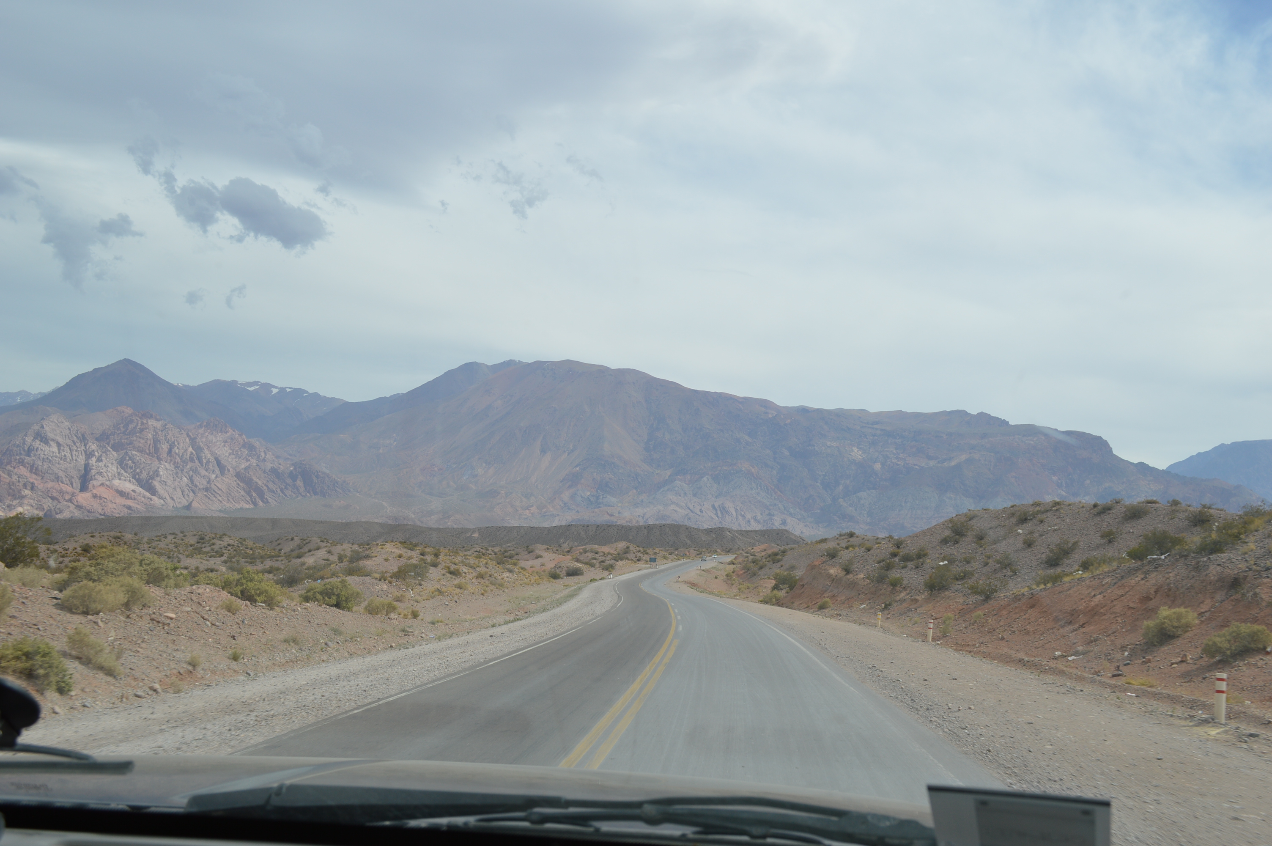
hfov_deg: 53.2
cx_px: 636
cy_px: 423
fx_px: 1271
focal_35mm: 36
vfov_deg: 36.8
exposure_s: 1/250
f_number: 8
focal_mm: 24
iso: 100
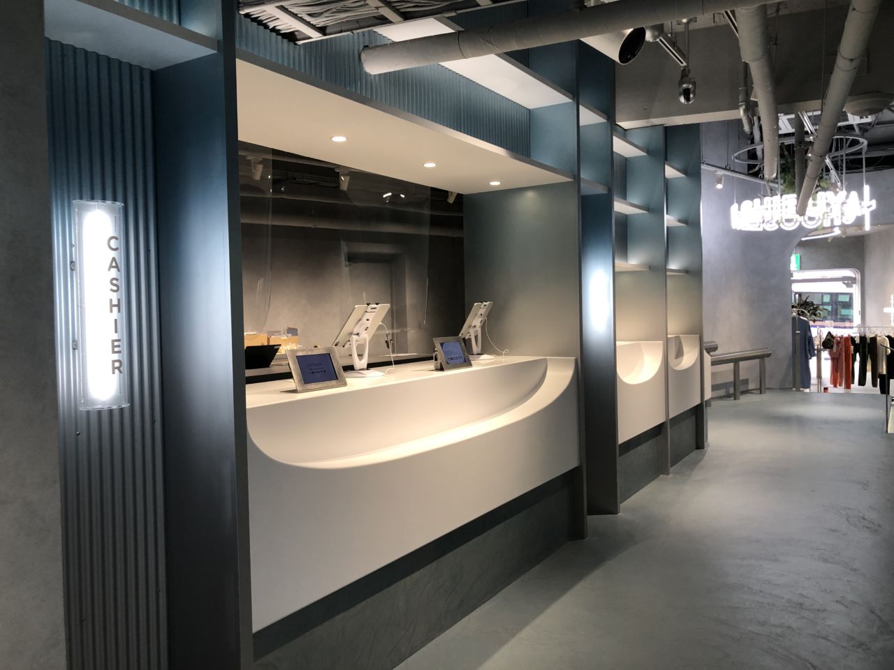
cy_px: 335
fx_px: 723
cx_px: 447
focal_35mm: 28
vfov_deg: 49.7
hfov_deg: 63.4
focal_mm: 3.99
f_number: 1.8
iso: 40
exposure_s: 1/32
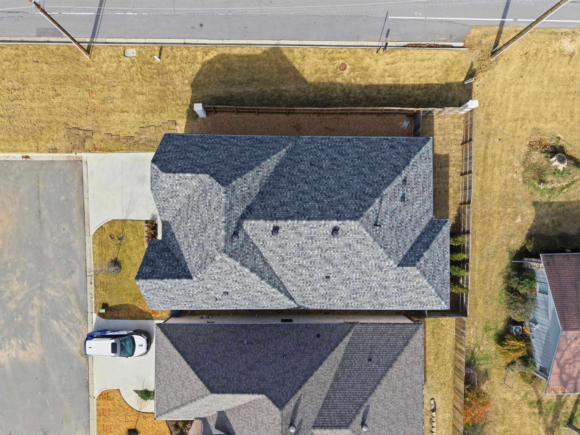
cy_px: 218
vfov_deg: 56.8
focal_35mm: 24
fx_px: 402
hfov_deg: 71.6
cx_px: 290
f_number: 1.8
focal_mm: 8.7
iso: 100
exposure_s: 1/1600
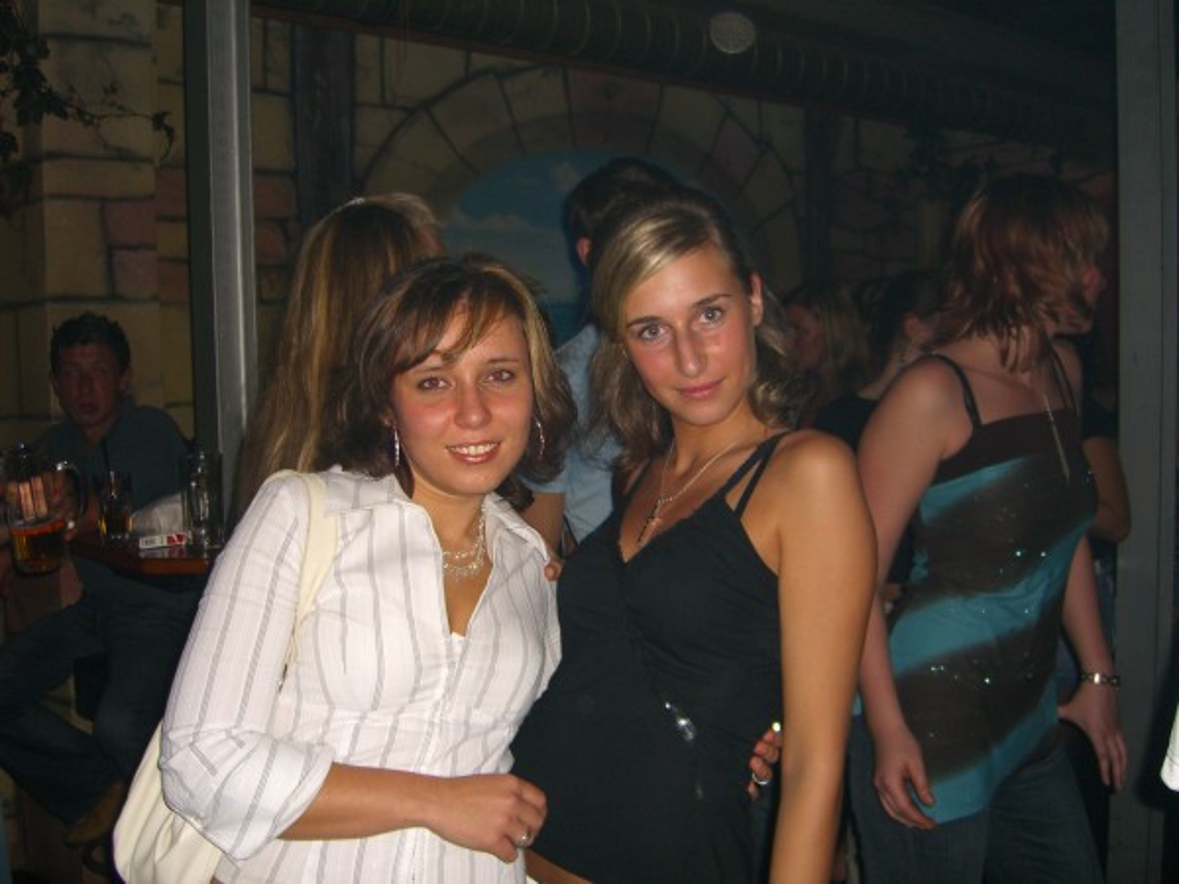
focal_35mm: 38
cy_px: 442
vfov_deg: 37.7
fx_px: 1294
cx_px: 590
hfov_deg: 49.0
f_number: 2.8
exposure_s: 1/60
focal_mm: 7.9
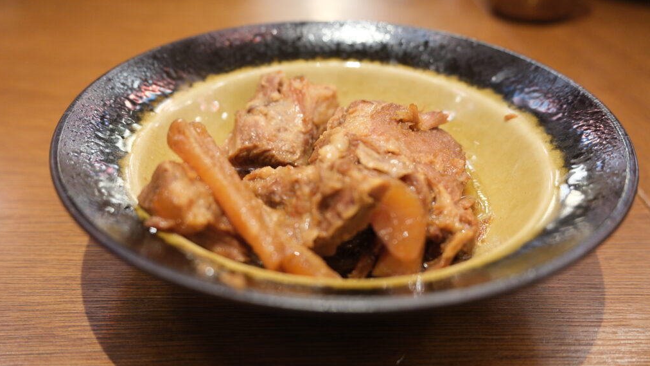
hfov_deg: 56.6
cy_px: 194
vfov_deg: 33.7
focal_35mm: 35
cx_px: 326
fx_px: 603
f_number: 3.3
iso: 1600
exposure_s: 1/100
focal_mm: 22
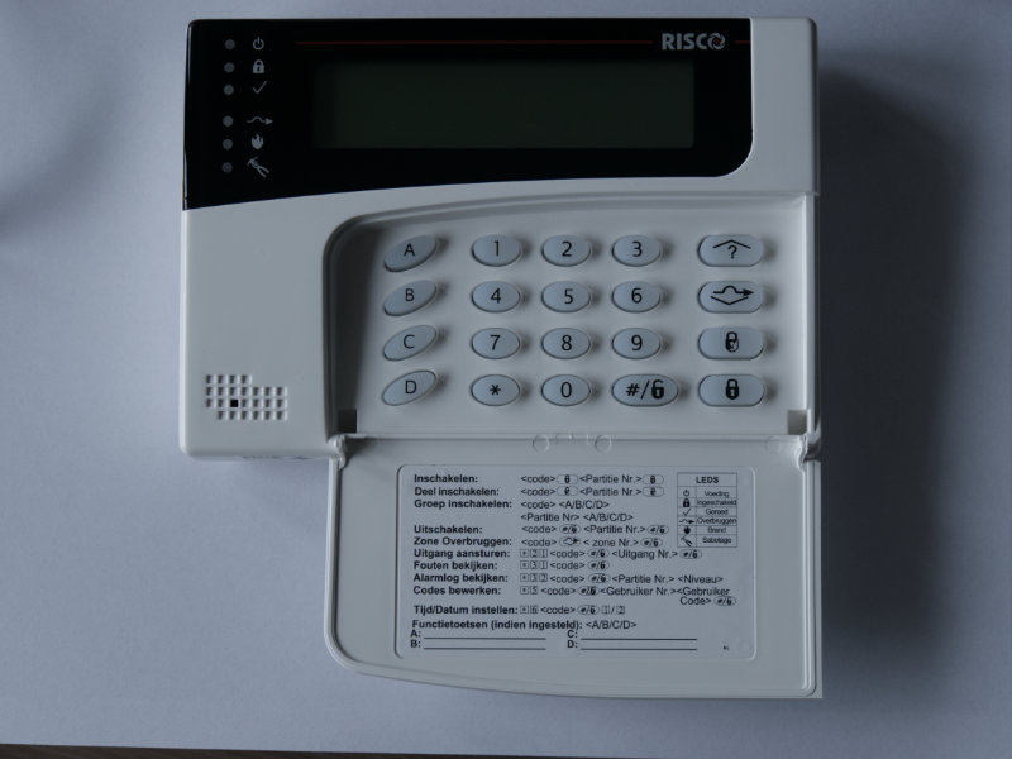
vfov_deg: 21.6
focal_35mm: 68
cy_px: 380
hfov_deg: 28.6
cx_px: 506
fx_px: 1988
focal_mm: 34
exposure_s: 1/100
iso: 400
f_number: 4.5
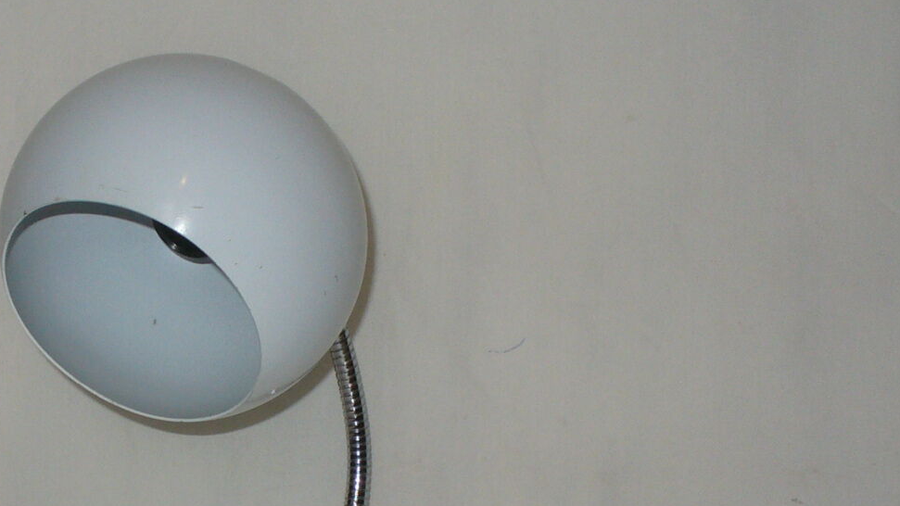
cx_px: 209
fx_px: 2028
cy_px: 375
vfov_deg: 14.2
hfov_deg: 24.7
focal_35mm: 85
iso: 100
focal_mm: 6.1
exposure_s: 1/30
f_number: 2.8
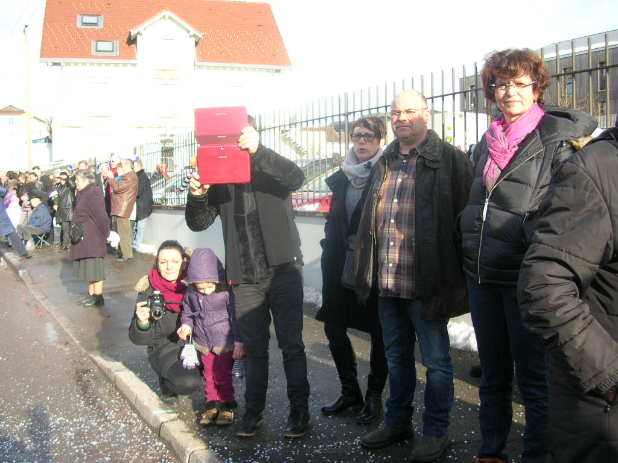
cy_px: 232
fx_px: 625
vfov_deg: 40.7
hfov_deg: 52.6
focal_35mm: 35
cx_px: 309
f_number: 2.8
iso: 50
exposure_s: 1/330
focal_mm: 5.8
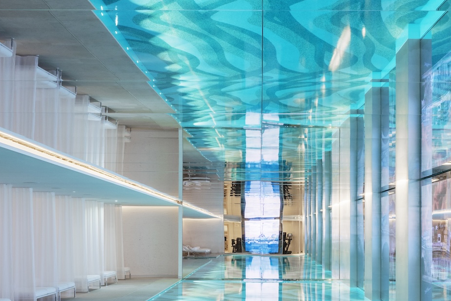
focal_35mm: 64
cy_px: 233
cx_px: 265
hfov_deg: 31.4
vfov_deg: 21.0
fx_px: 802
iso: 200
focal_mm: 31
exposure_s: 4
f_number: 16
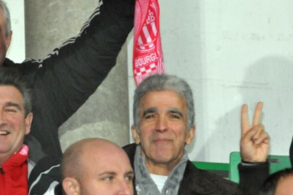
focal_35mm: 370
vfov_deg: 3.7
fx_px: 3009
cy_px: 92
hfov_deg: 5.6
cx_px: 72
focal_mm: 135
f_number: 7.1
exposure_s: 1/60
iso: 3200
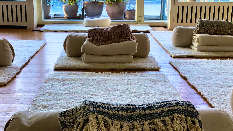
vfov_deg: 17.8
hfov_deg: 31.4
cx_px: 101
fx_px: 414
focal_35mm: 67
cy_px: 109
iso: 32
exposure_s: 1/120
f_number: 1.8
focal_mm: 4
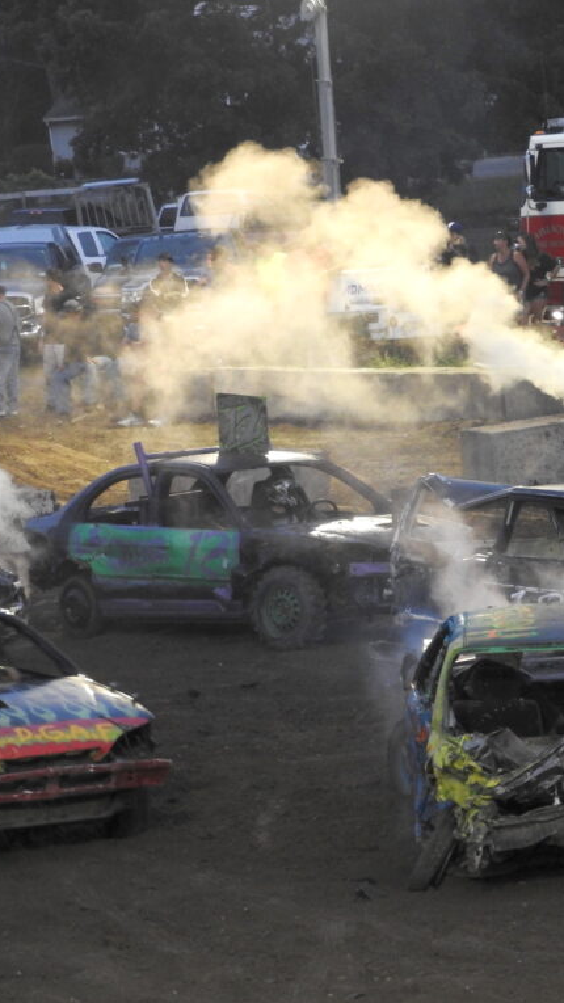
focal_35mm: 197
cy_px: 501
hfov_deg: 6.1
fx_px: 5240
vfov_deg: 10.9
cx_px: 505
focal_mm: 24.2
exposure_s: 1/30
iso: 400
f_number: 5
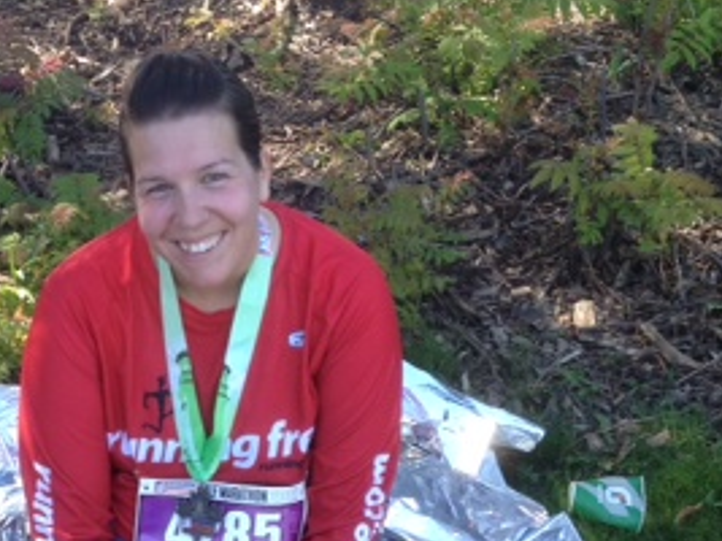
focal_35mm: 84
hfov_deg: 22.9
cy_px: 468
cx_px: 122
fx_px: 1751
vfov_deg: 17.3
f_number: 2.4
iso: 64
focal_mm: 4.28
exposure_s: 1/166
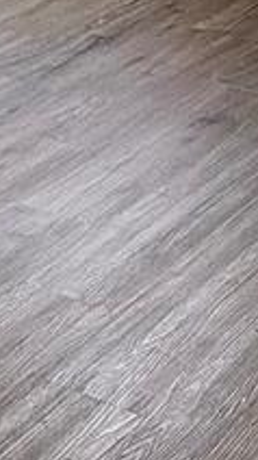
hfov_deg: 7.0
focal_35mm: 148
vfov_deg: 14.2
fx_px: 1803
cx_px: -605
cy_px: -30
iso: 200
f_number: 1.78
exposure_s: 1/120
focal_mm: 6.86
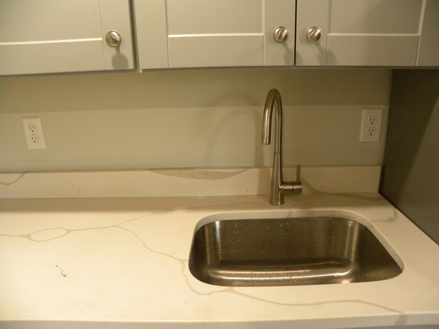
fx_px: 330
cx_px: 220
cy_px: 164
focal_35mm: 26
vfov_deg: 53.1
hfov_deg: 67.3
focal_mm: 4.6
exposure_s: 1/48.8
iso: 400
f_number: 2.8
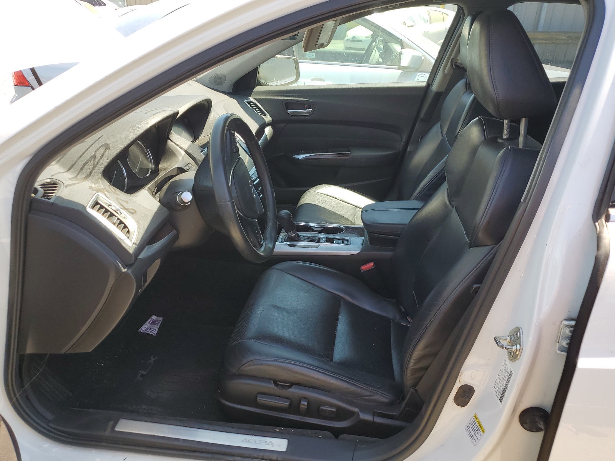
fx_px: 462
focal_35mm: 26
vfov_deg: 53.1
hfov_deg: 67.3
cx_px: 308
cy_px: 230
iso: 50
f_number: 1.5
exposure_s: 1/476
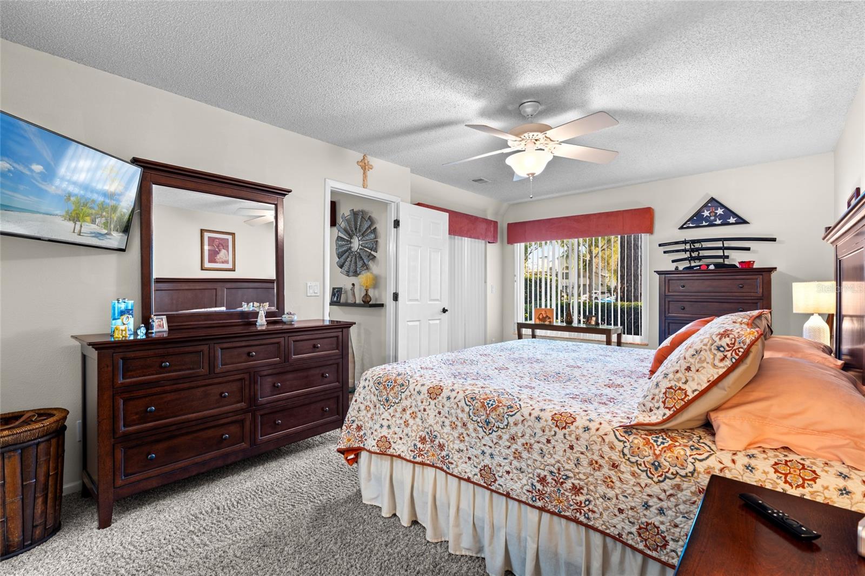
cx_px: 432
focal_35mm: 16
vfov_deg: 73.7
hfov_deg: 96.7
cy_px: 288
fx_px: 384
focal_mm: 16
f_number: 9
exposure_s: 13
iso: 250
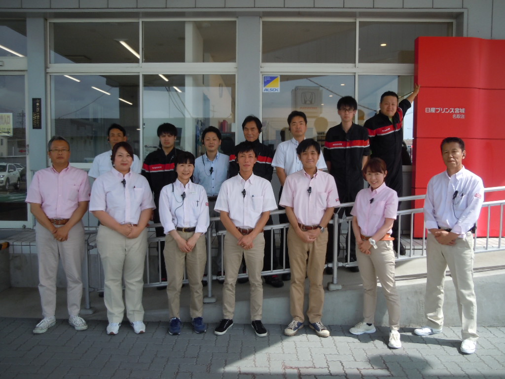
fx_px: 481
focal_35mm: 33
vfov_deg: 42.9
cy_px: 190
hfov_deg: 55.4
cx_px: 252
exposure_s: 1/400
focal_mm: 5.9
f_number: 4
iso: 100
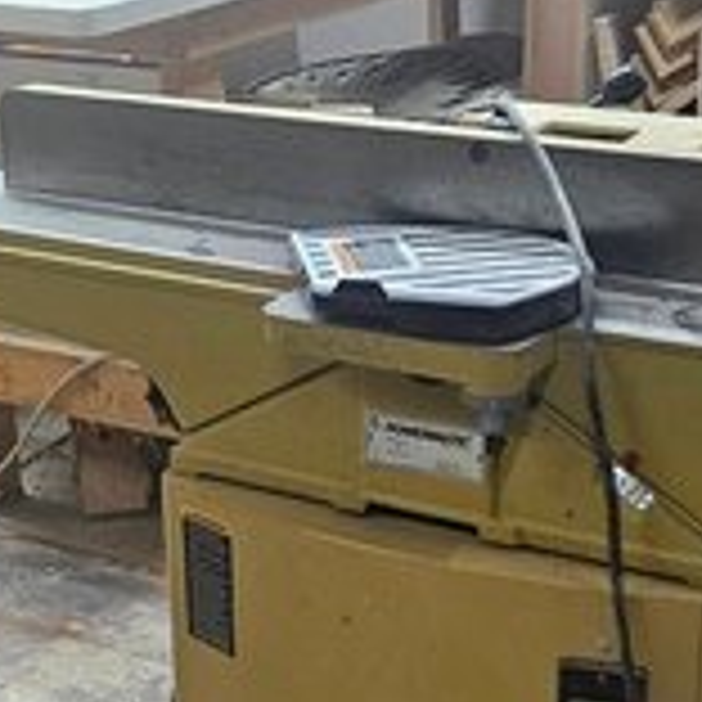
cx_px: 272
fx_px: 1881
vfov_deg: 21.0
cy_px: 529
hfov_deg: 21.1
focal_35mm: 82
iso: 320
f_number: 1.8
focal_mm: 5.4
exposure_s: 1/120
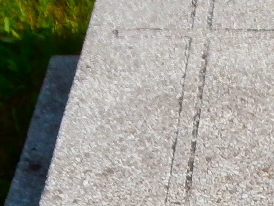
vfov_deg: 8.9
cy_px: 363
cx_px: 255
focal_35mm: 161
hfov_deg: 12.2
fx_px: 1275
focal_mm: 5.36
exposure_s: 1/1000
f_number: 3.5
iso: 100
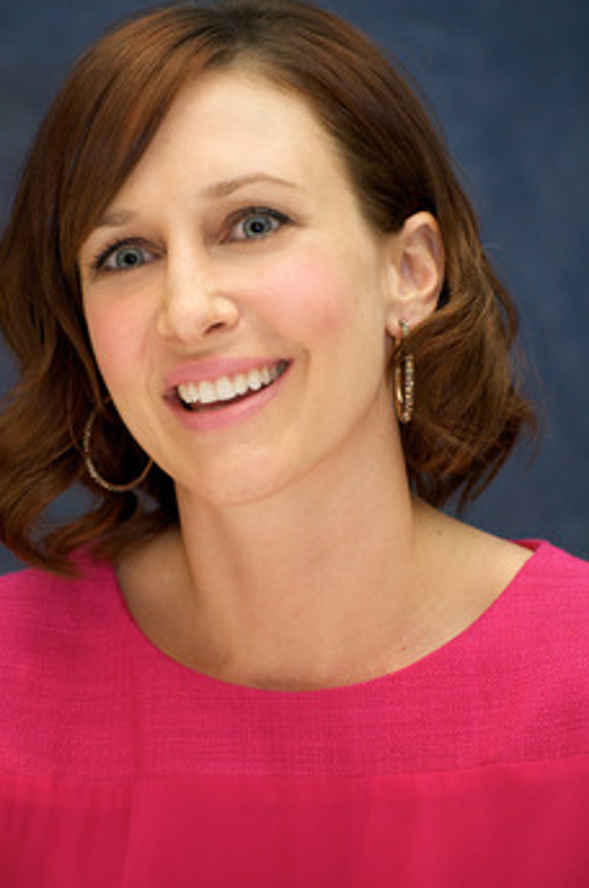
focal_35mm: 192
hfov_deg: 7.1
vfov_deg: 10.7
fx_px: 4731
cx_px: 249
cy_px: 441
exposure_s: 1/60
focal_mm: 165
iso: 1600
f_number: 5.6
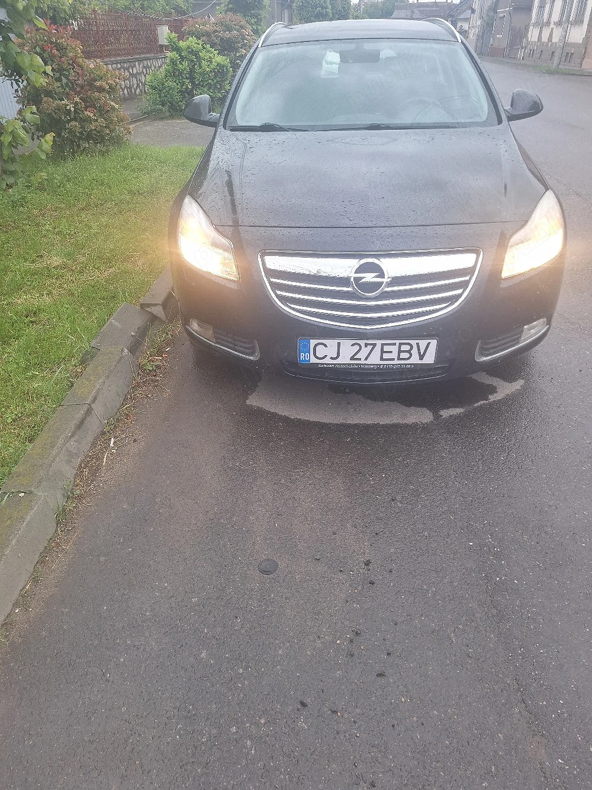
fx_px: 524
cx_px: 296
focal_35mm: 23
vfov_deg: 73.9
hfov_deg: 58.9
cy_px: 395
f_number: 1.8
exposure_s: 1/100
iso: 80
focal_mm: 5.54
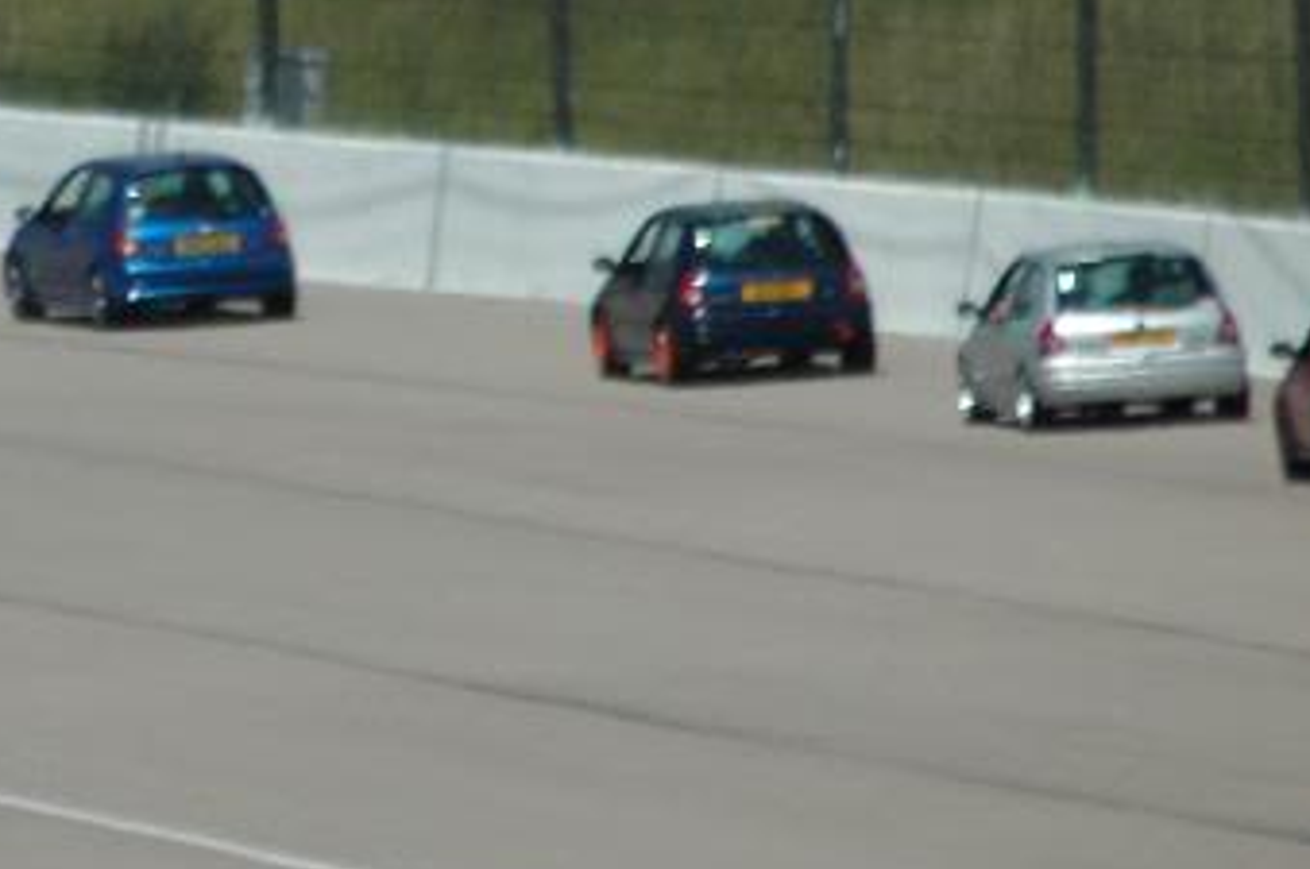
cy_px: 83
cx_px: 185
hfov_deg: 1.9
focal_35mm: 1061
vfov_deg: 1.3
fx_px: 38553
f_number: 5.6
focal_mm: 300
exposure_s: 1/1000
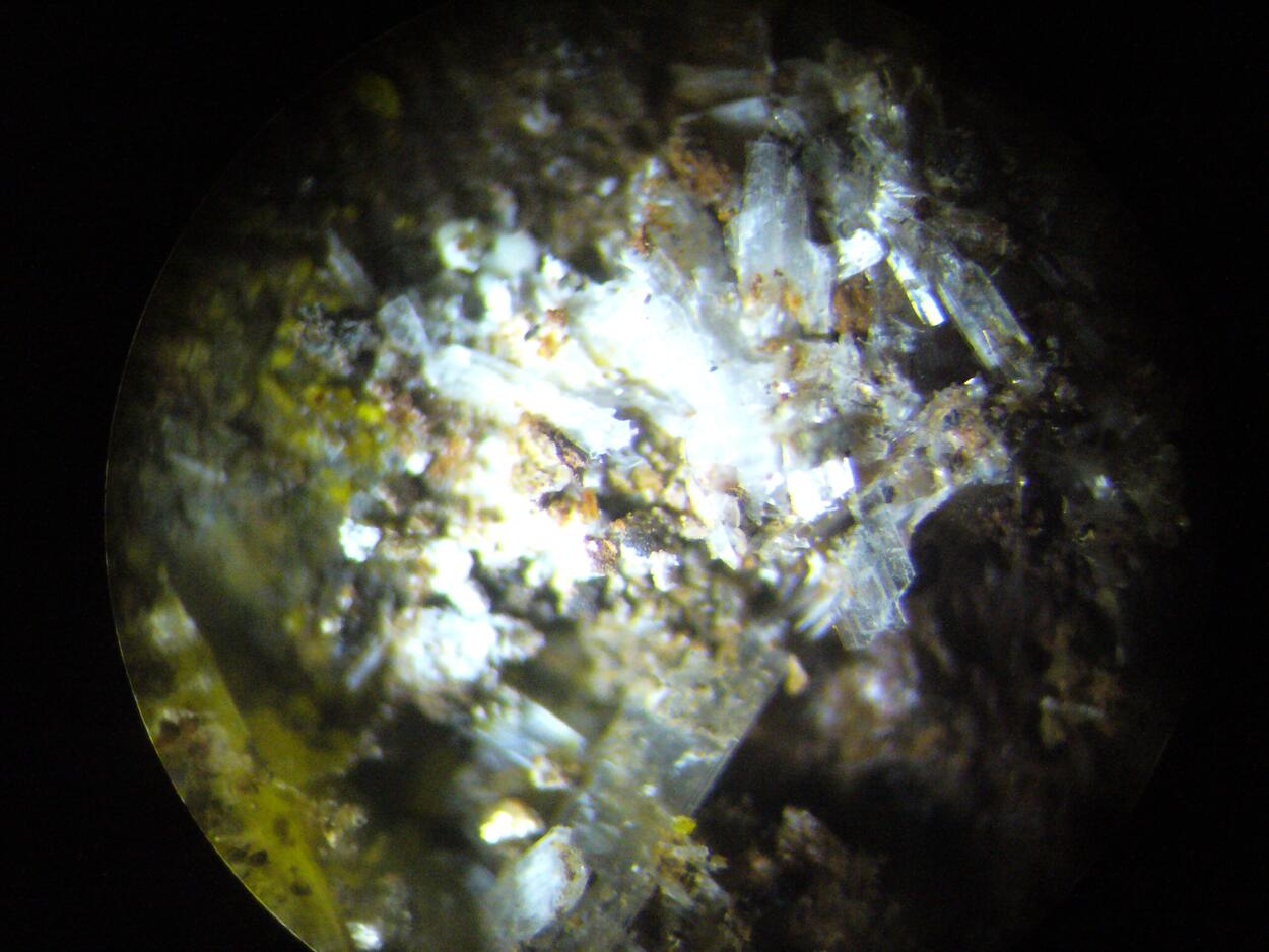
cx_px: 634
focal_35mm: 35
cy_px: 476
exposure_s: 1/320
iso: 400
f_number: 2.8
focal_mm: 5.8
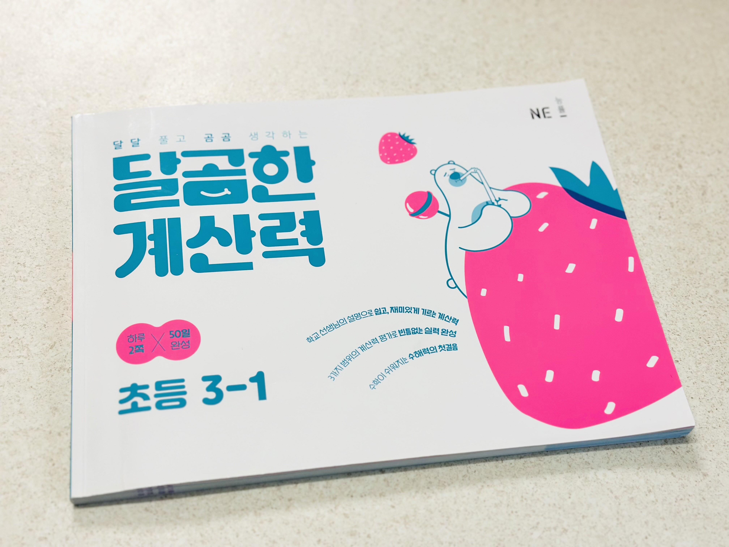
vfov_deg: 30.3
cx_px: 364
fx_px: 1011
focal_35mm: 48
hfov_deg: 39.7
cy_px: 274
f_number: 1.78
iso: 64
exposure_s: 1/124
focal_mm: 6.86
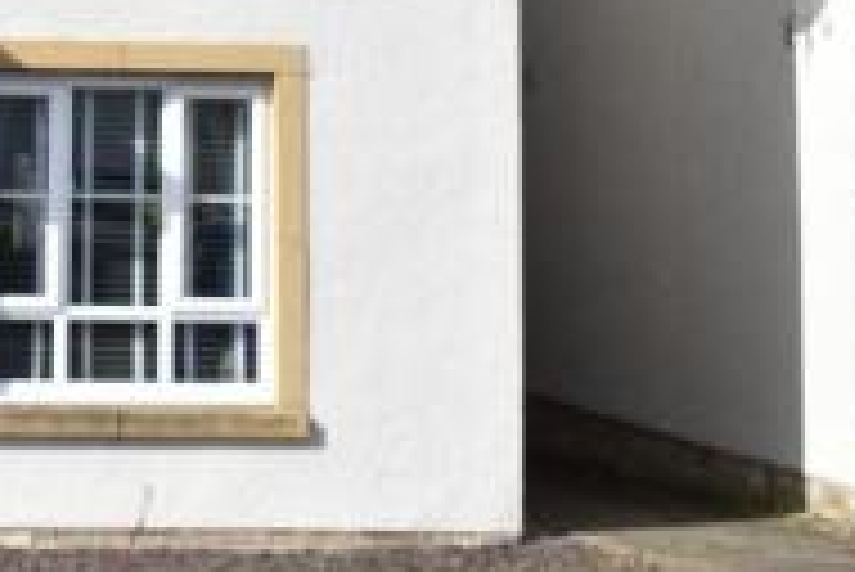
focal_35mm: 90
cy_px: -70
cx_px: -97
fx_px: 2139
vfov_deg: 14.8
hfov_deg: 21.4
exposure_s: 1/640
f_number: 5
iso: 100
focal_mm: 24
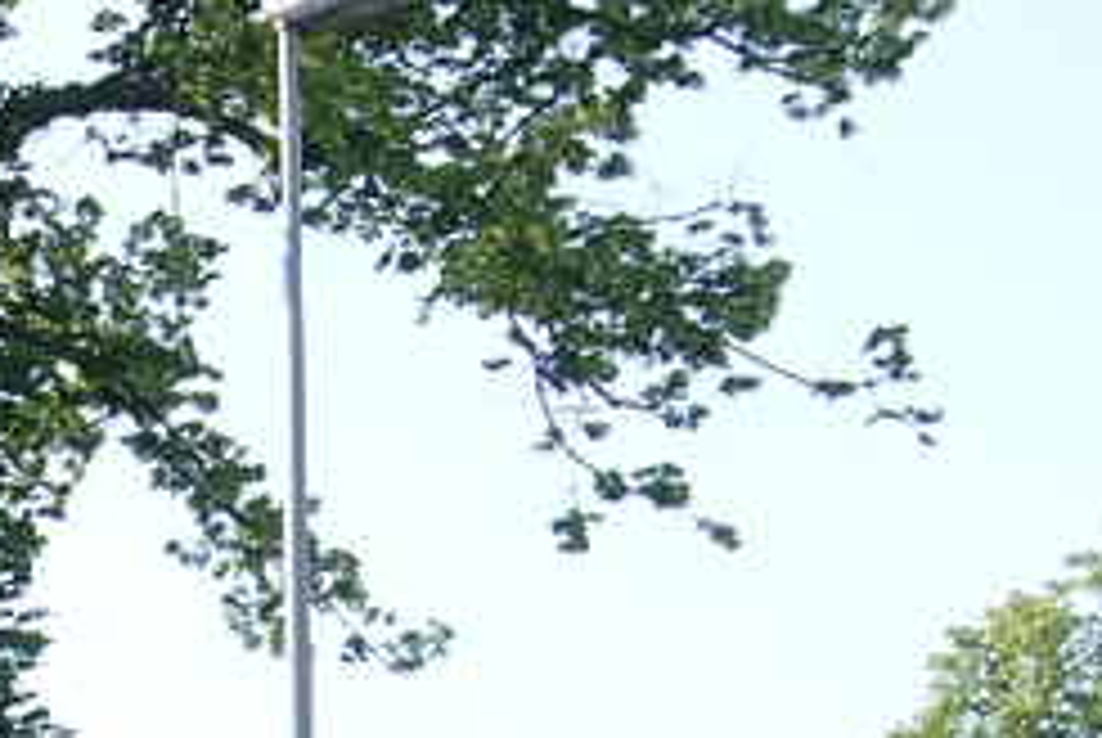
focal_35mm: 132
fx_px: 4045
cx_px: -801
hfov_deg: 14.0
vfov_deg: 9.6
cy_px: 1588
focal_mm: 8.8
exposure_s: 1/320
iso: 125
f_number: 4
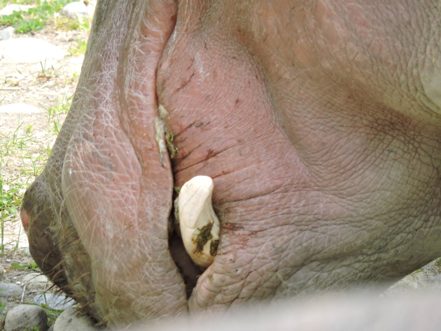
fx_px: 10192
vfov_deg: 1.9
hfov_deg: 2.5
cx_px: 220
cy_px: 166
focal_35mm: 800
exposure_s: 1/400
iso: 360
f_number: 5.2
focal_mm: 142.7
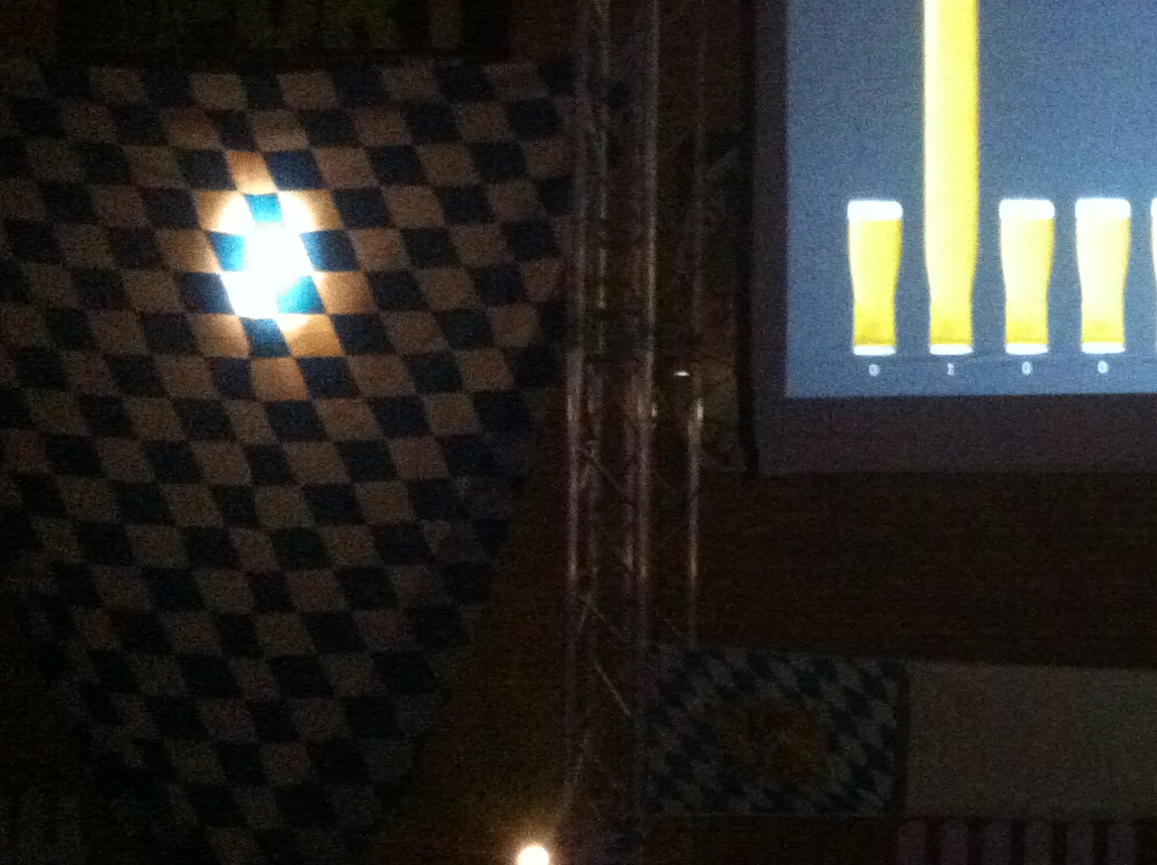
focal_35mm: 79
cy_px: 418
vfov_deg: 18.6
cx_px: 1298
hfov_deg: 23.1
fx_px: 2637
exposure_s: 1/15
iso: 1000
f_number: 2.8
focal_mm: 3.85
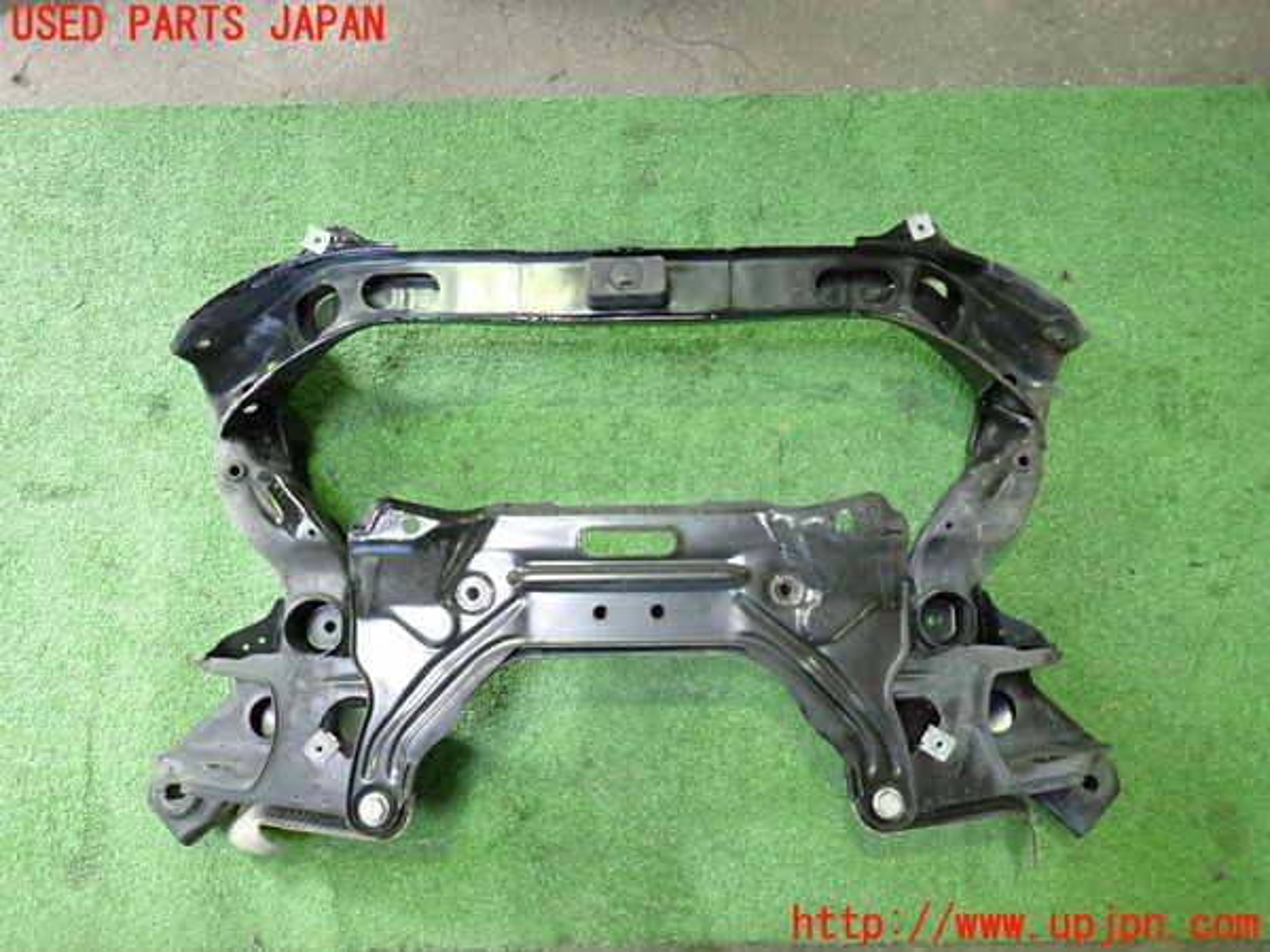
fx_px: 917
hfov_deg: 69.4
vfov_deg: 54.9
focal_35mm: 25
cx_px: 635
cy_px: 476
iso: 320
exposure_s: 1/30
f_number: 2
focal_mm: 4.5
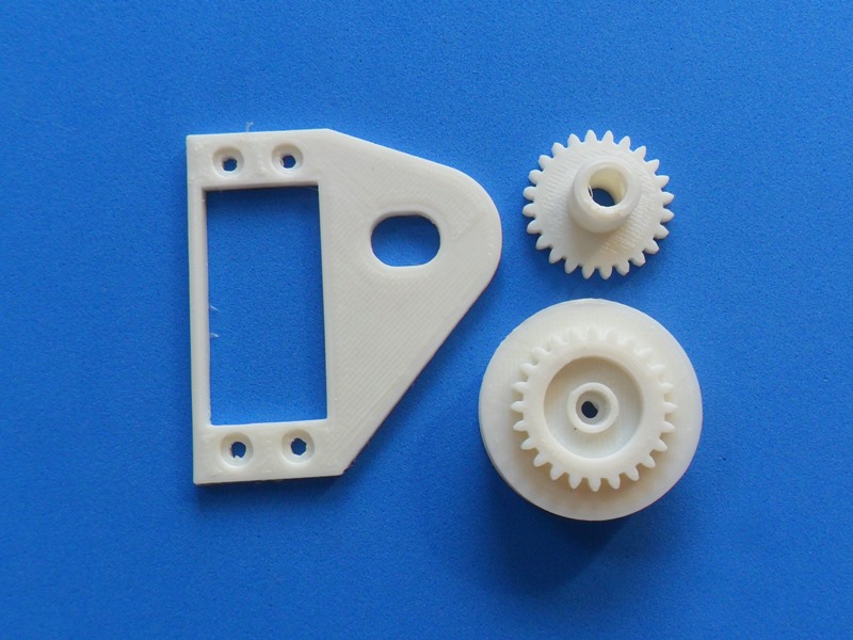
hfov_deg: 65.3
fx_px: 665
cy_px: 320
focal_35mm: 27
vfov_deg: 51.4
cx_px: 426
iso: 80
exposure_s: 1/125
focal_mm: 4.9
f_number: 3.5
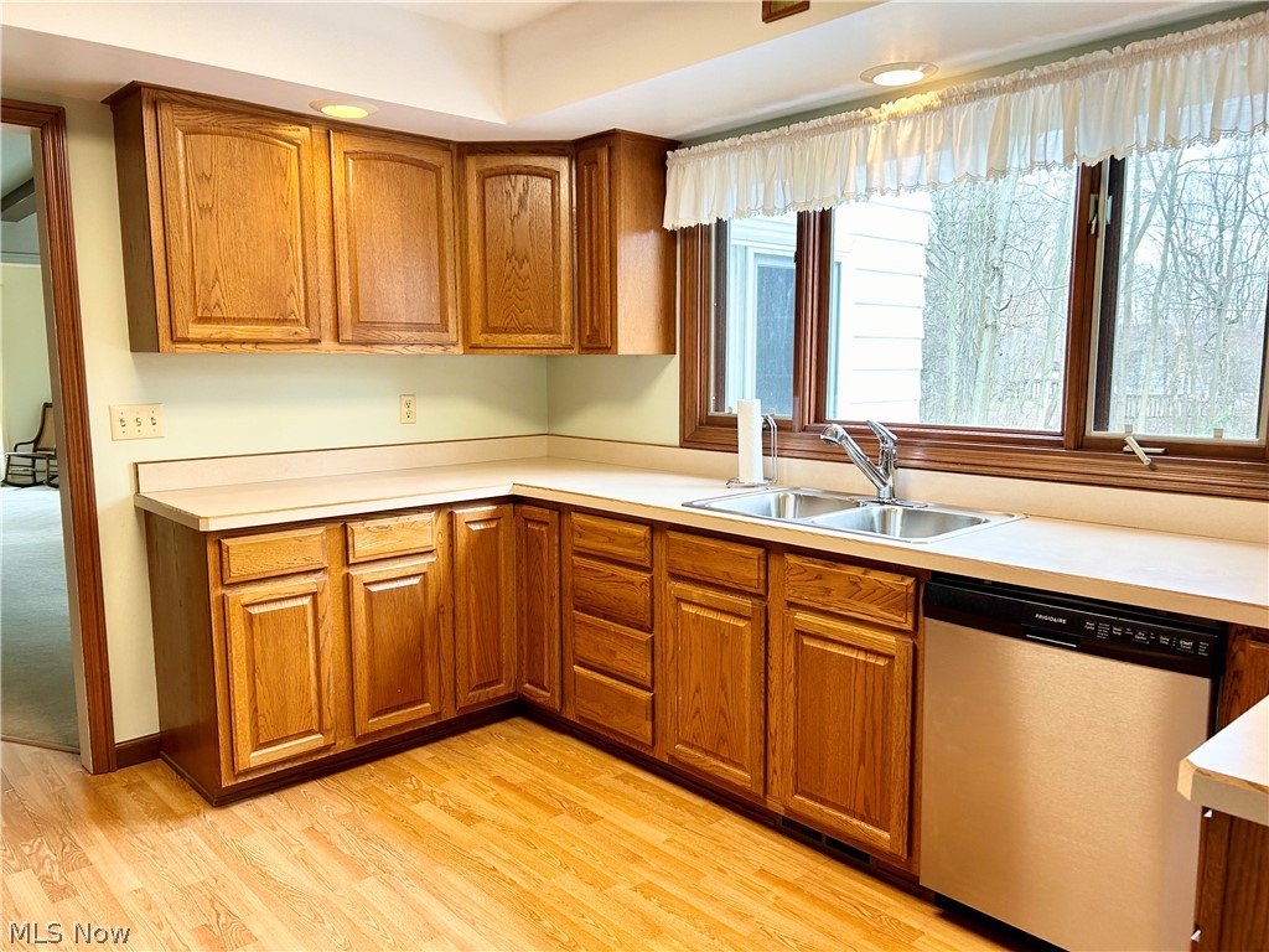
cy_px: 476
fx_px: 953
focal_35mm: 26
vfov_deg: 53.1
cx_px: 634
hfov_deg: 67.3
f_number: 1.5
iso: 100
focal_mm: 5.7
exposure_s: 1/120
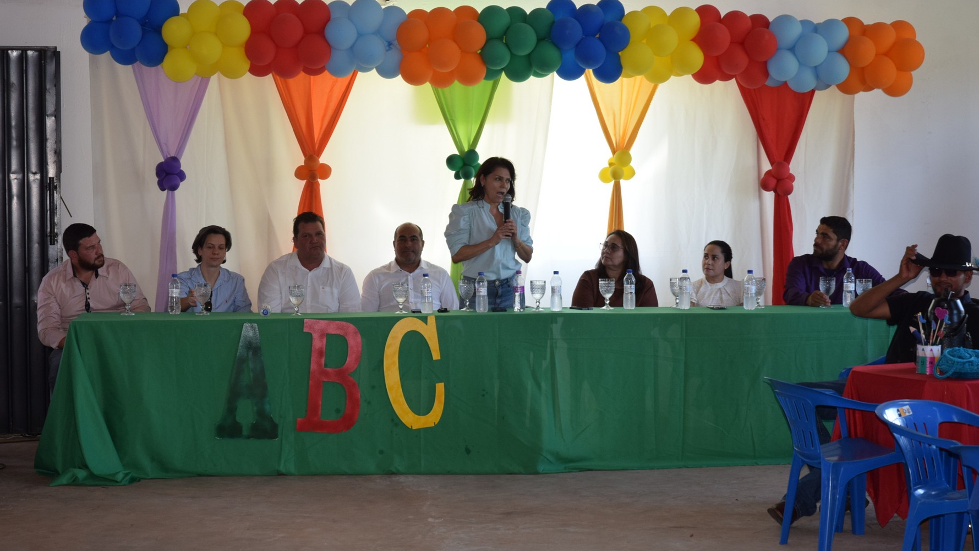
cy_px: 231
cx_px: 492
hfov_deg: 29.0
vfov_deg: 16.5
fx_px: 1895
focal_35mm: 73
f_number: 5.6
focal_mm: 46
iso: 640
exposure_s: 1/125
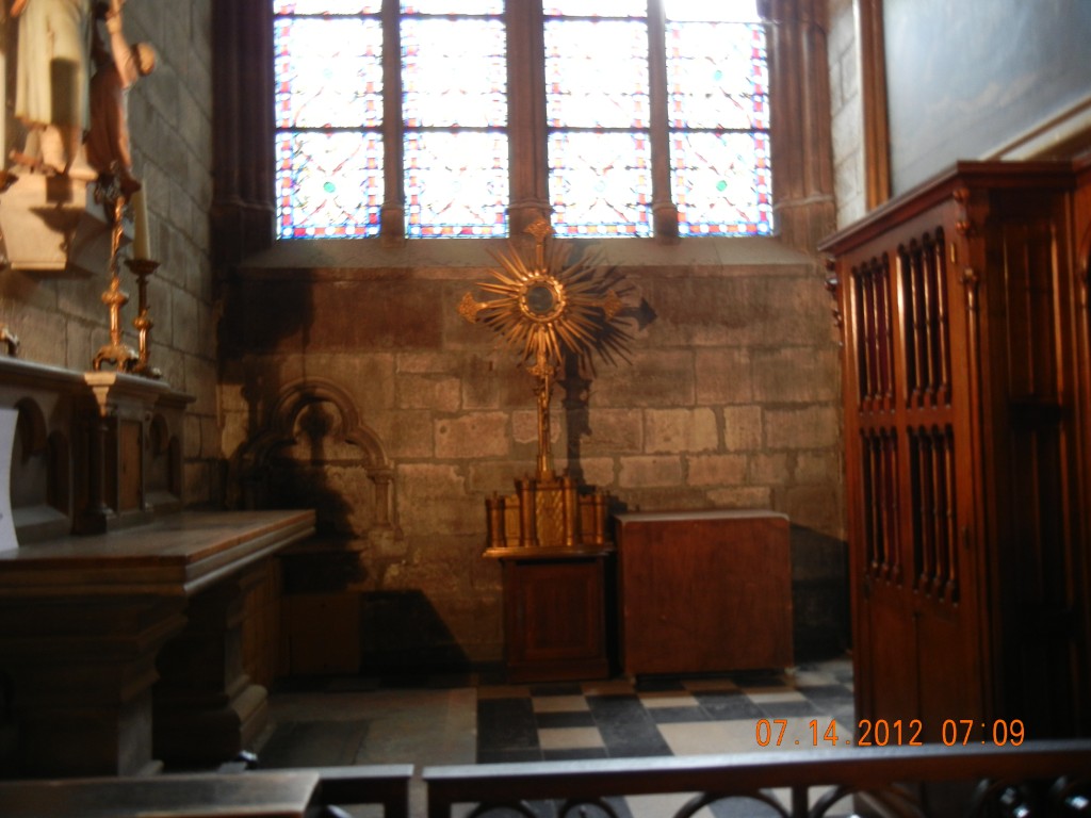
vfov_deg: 46.8
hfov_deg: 60.0
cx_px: 546
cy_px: 409
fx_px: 946
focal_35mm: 30
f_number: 3.5
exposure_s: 1/3.6
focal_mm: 5.4
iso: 200
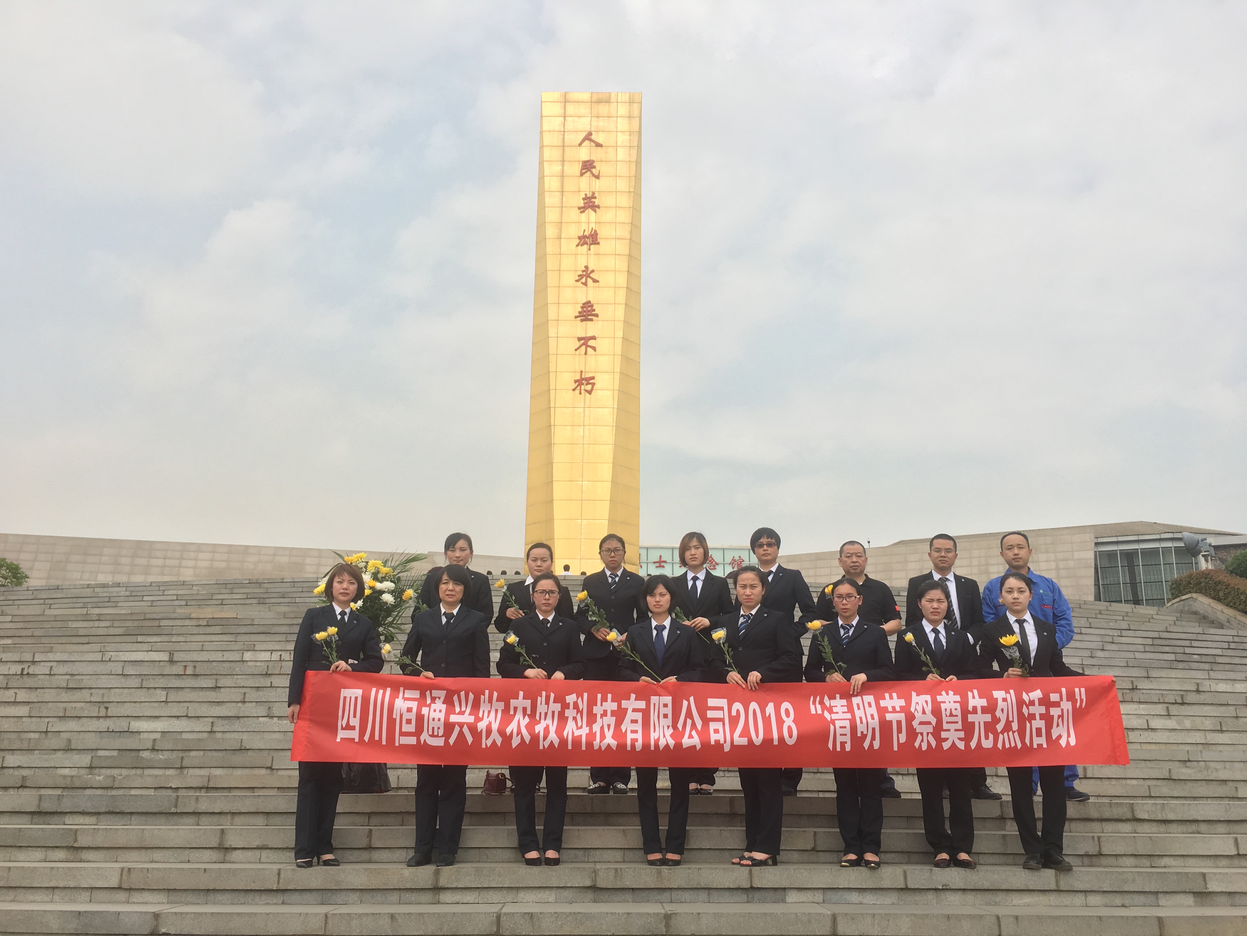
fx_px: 1045
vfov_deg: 48.2
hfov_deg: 61.7
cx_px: 624
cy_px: 468
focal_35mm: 29
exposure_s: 1/1083
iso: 25
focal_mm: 4.15
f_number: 2.2
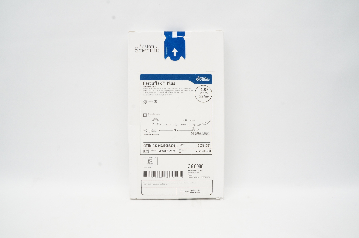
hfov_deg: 67.4
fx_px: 269
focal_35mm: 27
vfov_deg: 47.8
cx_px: 180
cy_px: 119
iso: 1600
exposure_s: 1/25
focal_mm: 18
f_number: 14
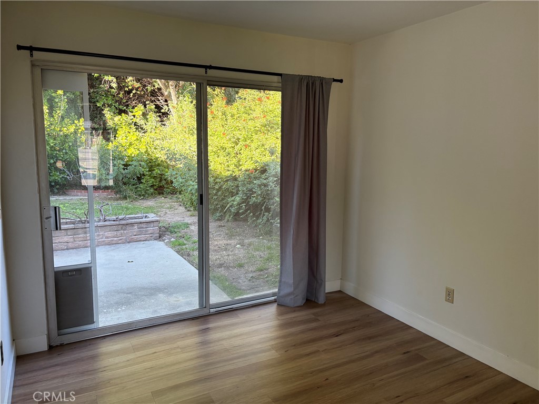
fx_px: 405
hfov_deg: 67.3
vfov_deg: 53.1
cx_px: 270
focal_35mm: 26
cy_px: 202
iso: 100
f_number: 1.6
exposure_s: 1/142
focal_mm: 5.96
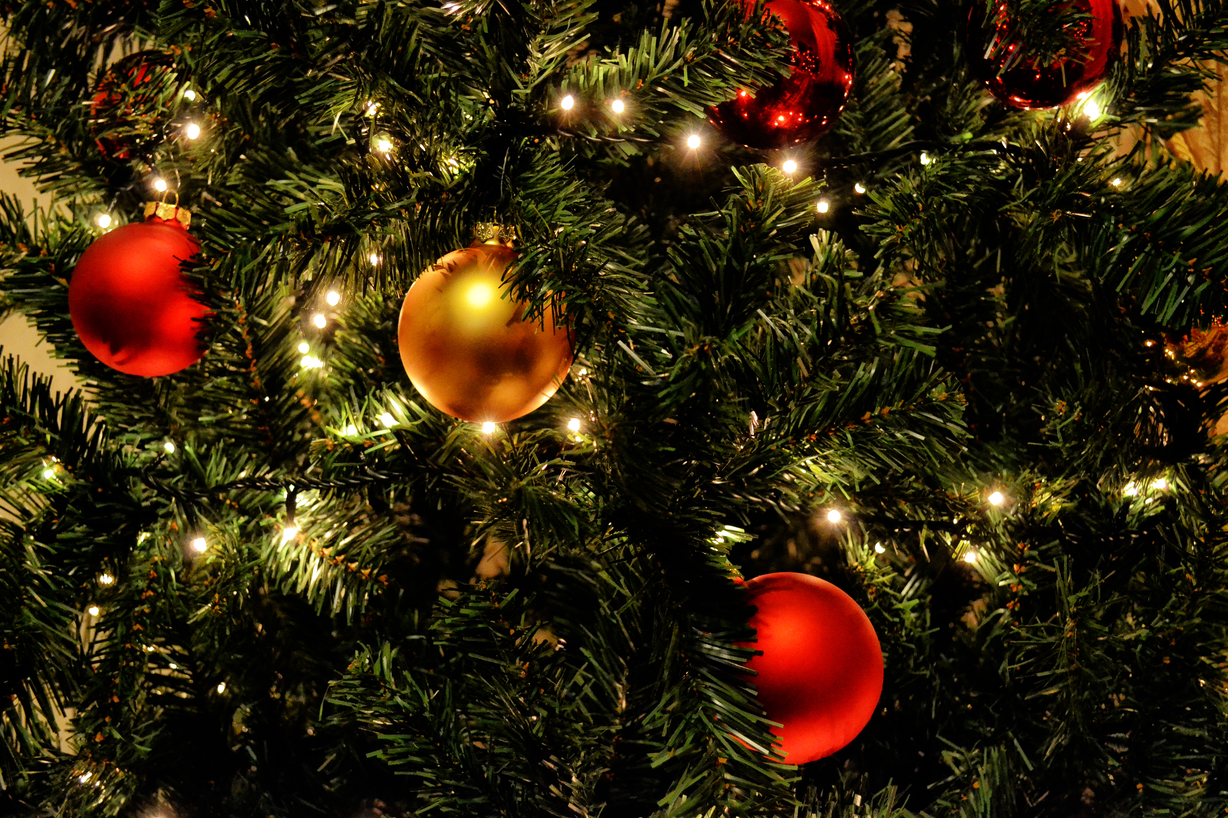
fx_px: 1535
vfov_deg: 29.9
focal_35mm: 45
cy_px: 409
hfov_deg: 43.6
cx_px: 614
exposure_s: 1/20
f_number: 4.5
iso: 3200
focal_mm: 30
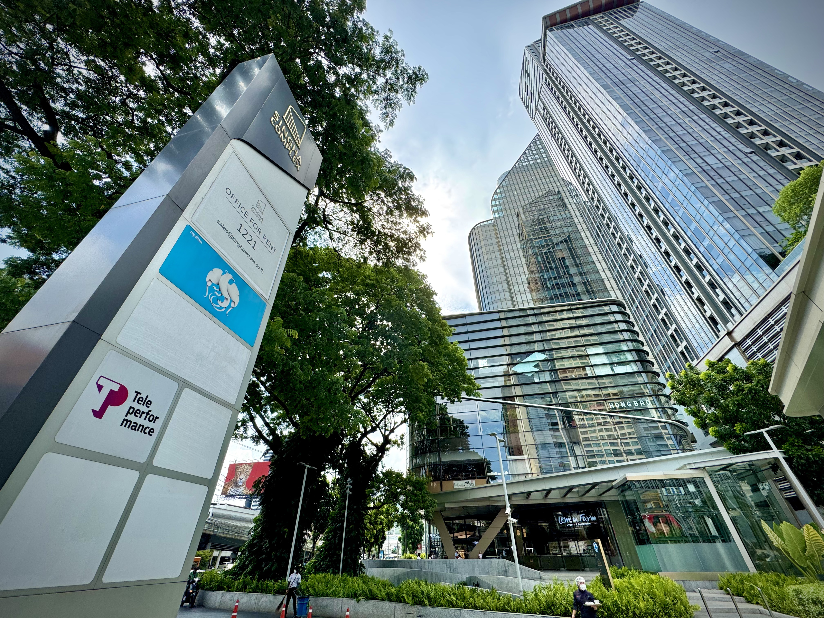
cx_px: 412
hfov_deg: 102.1
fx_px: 333
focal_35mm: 14
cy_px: 309
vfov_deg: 85.7
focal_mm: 2.22
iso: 40
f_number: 2.2
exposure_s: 1/625
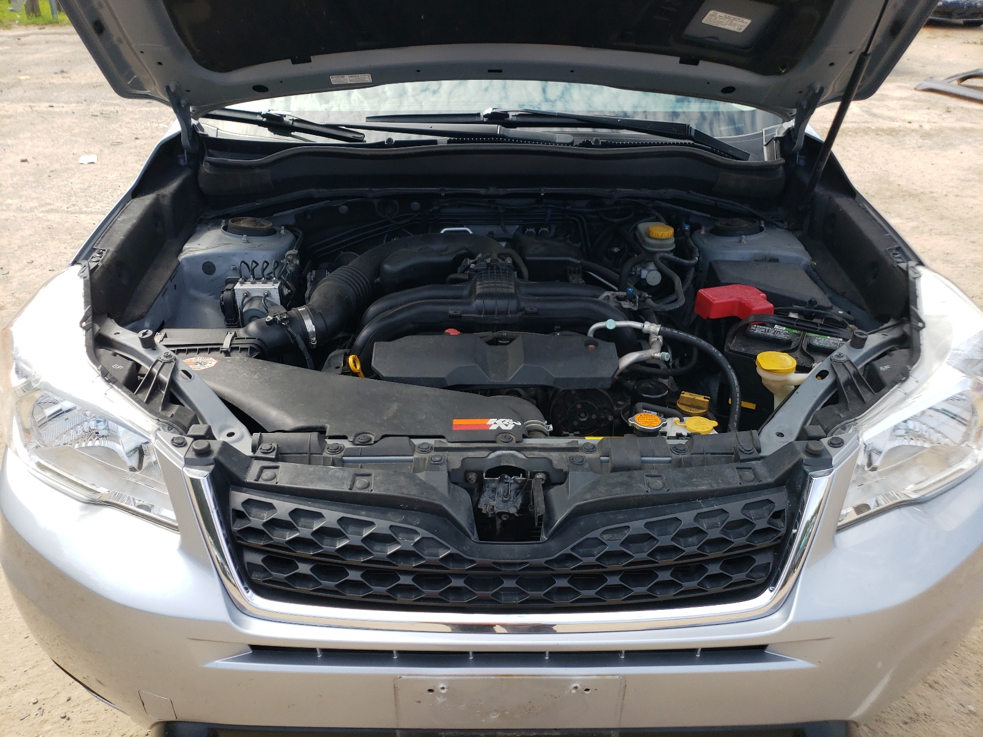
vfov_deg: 53.1
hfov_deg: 67.3
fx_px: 738
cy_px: 368
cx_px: 492
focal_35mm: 26
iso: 50
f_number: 1.5
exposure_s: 1/1111
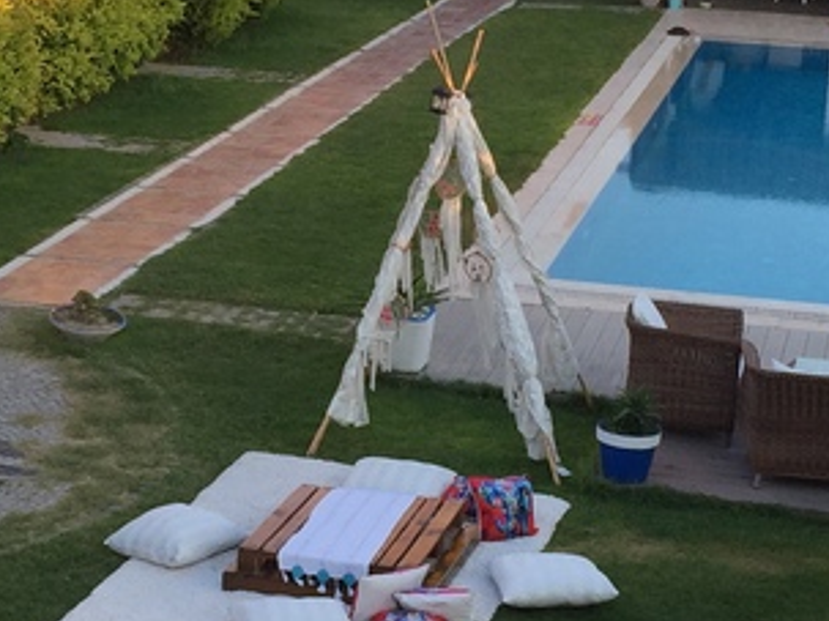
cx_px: 424
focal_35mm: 98
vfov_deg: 15.1
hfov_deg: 20.0
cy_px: 345
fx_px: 2346
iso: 32
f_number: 2.2
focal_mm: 4.15
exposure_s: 1/353
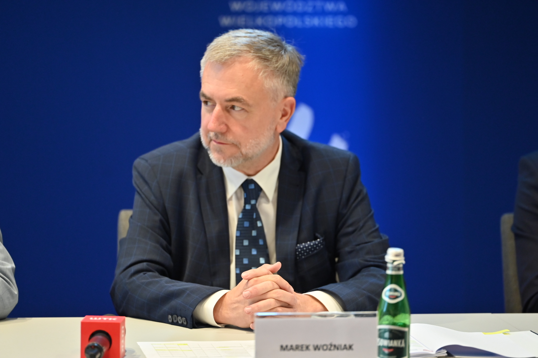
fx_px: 2391
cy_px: 179
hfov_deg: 12.8
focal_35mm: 160
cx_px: 269
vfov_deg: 8.6
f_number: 2.8
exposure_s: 1/200
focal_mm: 160
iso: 1600
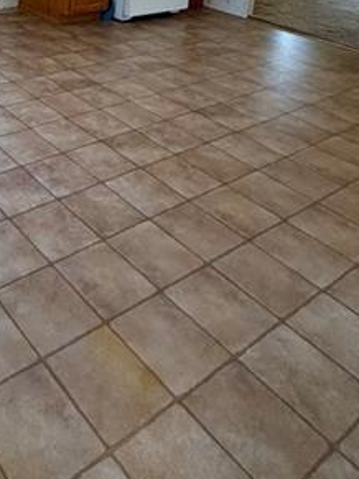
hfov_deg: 33.1
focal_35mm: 37
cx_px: -49
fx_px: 512
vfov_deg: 40.4
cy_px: -49
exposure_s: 1/120
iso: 125
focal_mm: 2.22
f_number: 2.2
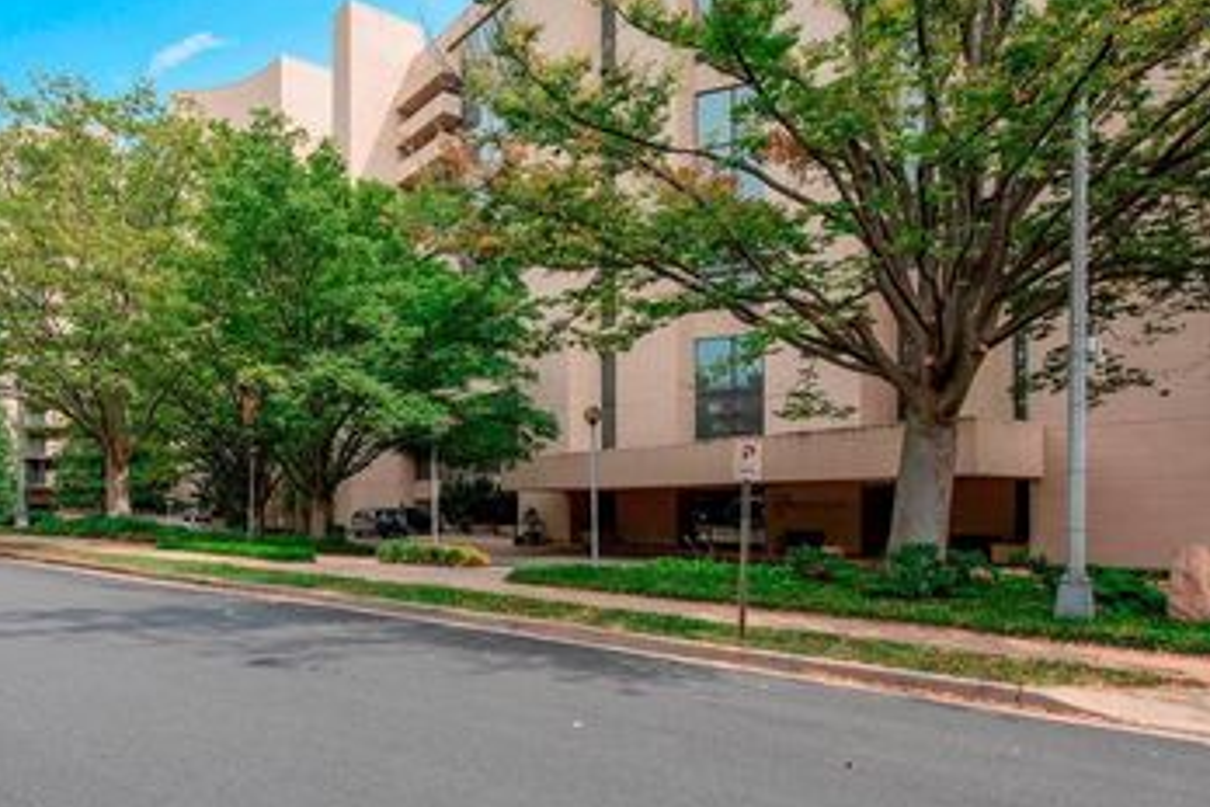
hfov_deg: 75.0
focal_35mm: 23
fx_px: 773
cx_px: 469
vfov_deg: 55.0
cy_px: 449
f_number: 8
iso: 200
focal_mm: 16
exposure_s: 1/250
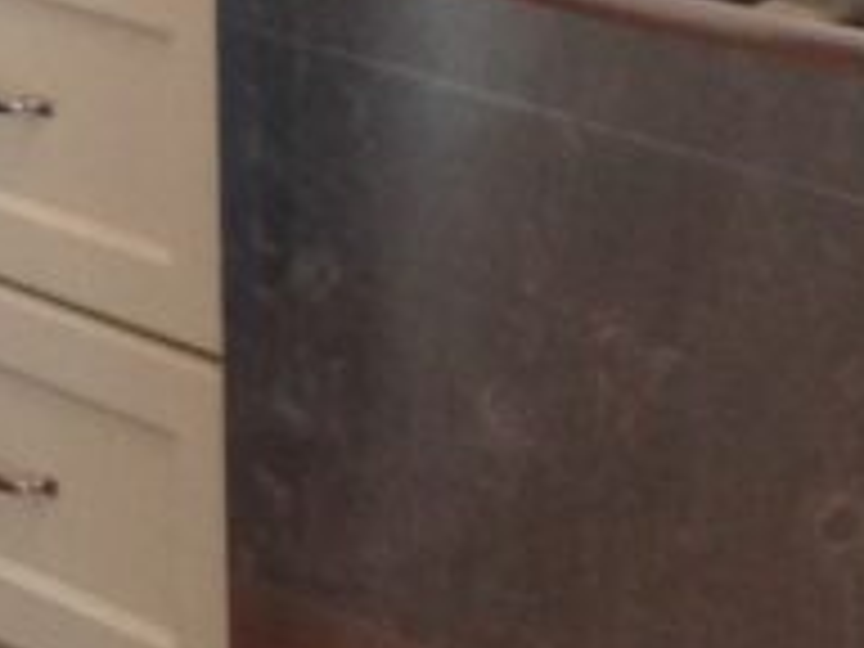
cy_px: -634
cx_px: -158
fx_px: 4393
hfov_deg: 11.0
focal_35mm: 176
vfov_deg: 8.1
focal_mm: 4.13
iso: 160
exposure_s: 1/20
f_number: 2.4
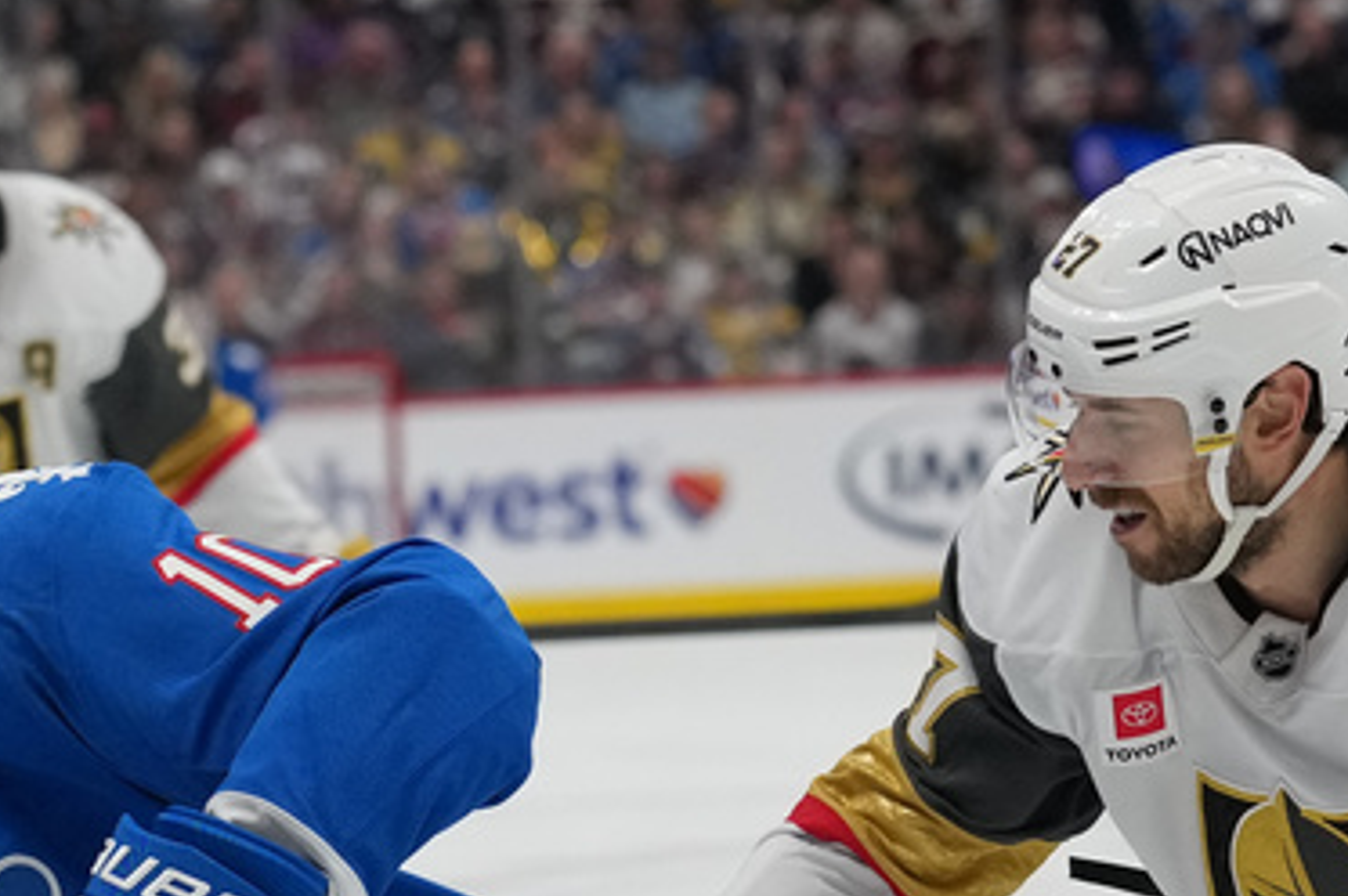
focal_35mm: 349
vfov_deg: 3.9
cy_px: 744
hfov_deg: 5.9
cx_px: 4
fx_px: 13056
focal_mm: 85
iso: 2500
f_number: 3.2
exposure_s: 1/2500
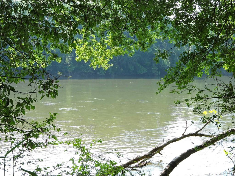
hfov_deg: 34.9
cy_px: 88
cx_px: 118
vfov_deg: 26.6
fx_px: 373
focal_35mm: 55
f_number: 4
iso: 100
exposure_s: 1/160
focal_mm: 9.9
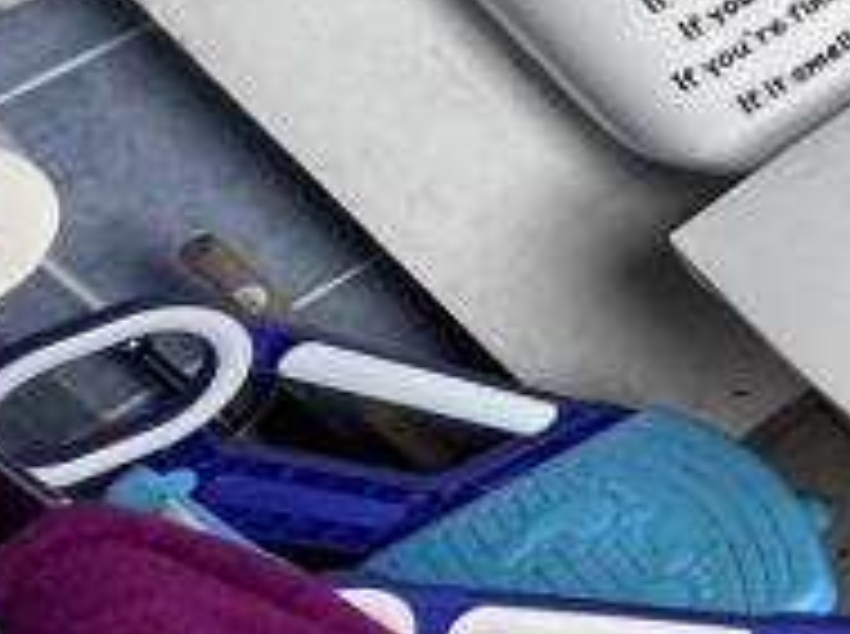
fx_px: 1863
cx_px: 2163
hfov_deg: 14.1
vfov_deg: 17.0
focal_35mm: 76
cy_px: -391
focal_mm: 2.22
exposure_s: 1/99
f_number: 2.2
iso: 50
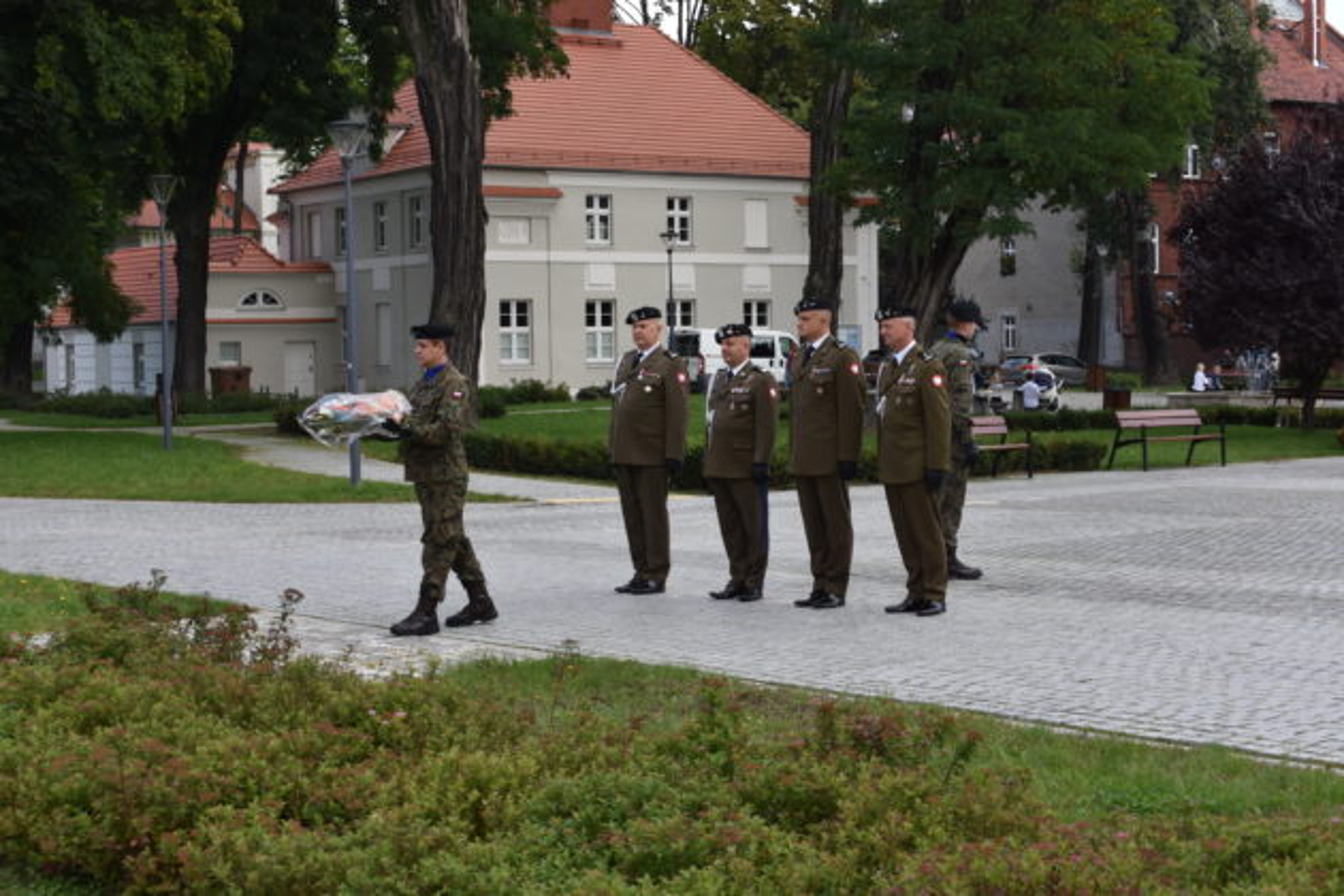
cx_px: 672
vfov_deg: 23.8
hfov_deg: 35.1
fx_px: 2128
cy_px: 448
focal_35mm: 57
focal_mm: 38
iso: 360
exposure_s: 1/500
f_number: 8
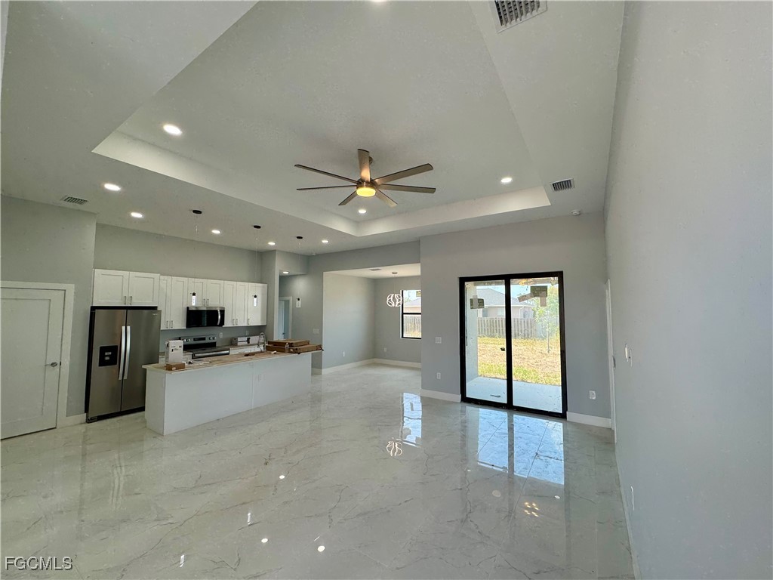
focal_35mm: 14
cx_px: 386
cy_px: 290
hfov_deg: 102.1
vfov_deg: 85.7
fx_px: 313
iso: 40
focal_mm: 2.22
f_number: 2.2
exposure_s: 1/146
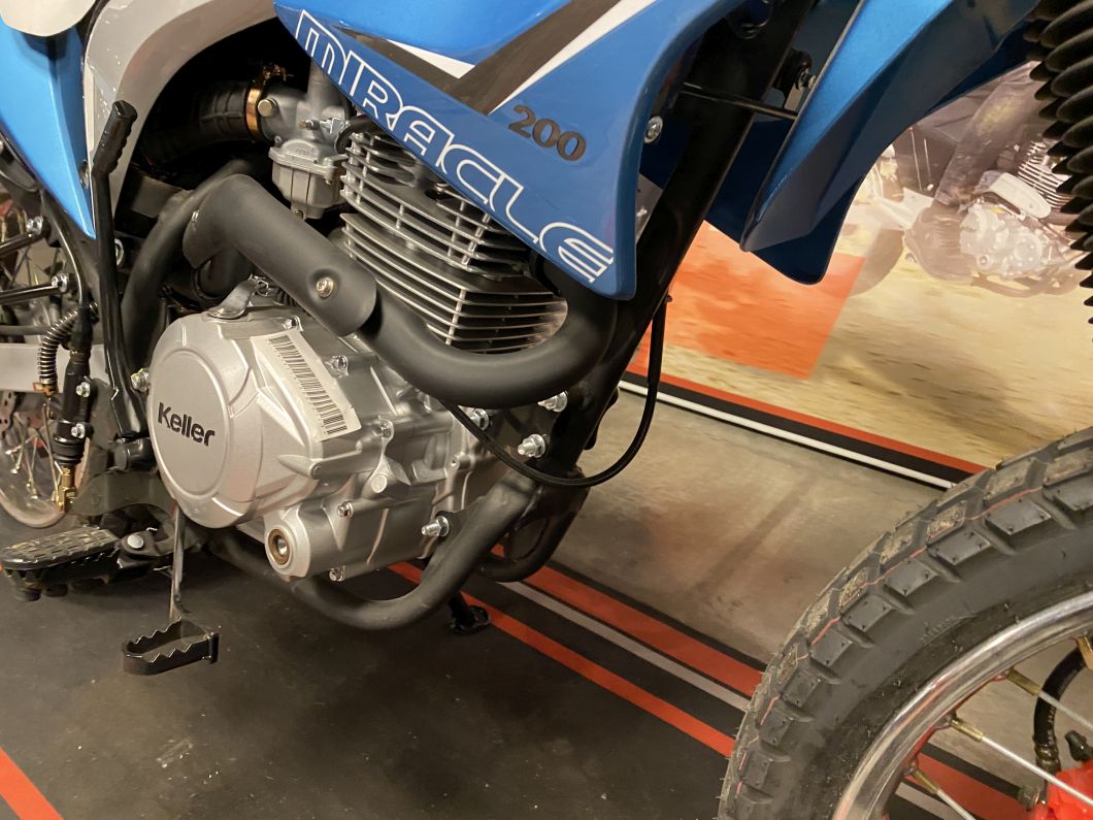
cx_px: 546
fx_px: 821
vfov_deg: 53.1
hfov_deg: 67.3
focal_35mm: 26
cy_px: 410
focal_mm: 4.25
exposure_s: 1/50
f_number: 1.8
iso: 500
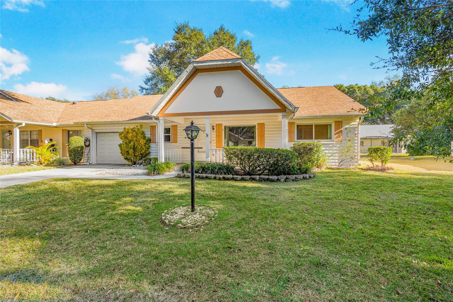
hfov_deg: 96.7
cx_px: 226
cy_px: 151
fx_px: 201
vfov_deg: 73.7
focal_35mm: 16
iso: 400
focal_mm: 16
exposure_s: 1/60
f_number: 8
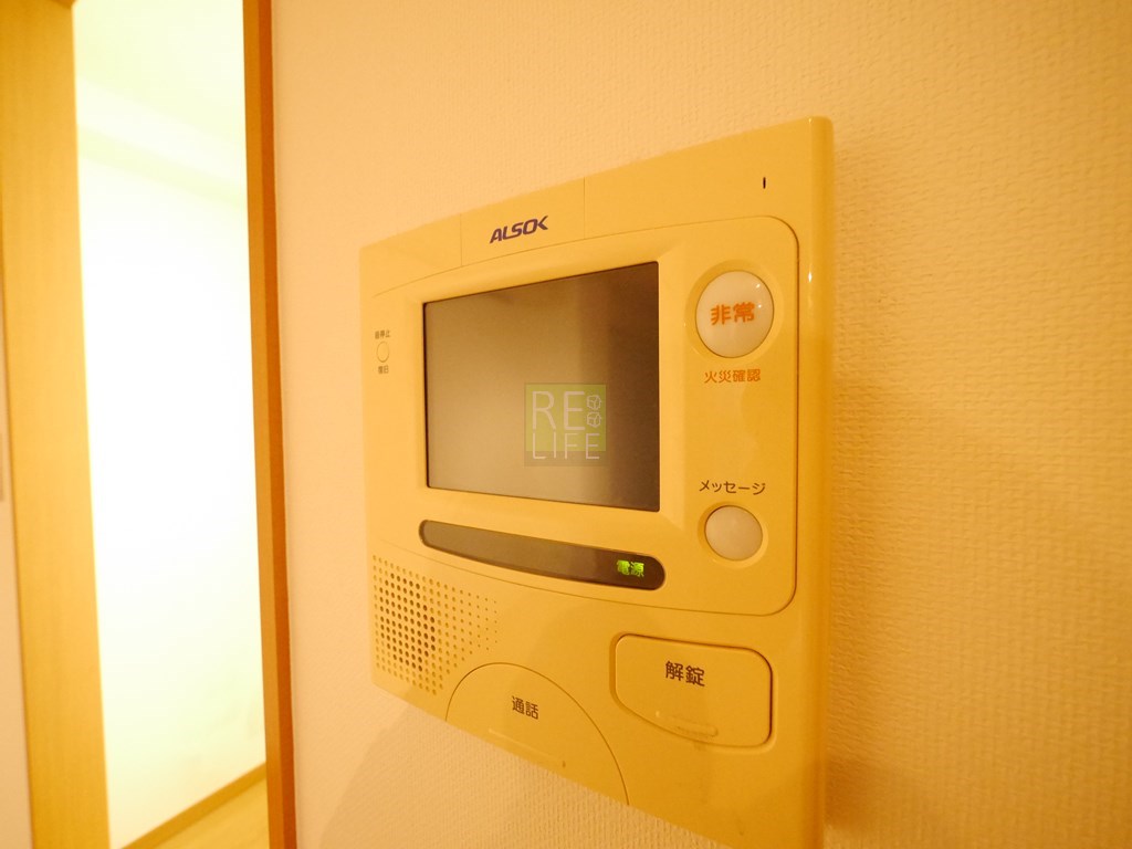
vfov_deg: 85.7
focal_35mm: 14
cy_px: 424
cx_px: 566
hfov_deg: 102.1
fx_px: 458
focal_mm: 7
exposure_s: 1/40
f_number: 4
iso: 3200
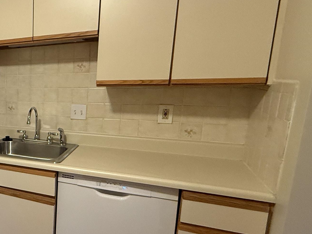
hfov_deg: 42.2
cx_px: -40
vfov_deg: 42.8
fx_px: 297
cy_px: 133
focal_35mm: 33
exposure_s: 1/60
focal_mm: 2.22
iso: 400
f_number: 2.2
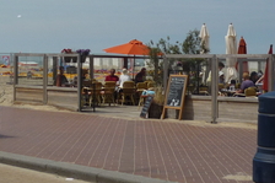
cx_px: 83
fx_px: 702
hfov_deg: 22.0
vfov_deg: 14.7
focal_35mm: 92
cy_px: 12
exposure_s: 1/400
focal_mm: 5.5
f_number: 8
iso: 100
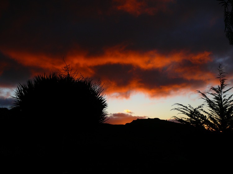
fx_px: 269
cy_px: 87
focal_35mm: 40
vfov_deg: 35.9
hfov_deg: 46.8
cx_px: 116
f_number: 4
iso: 100
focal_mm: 8.4
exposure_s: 1/125
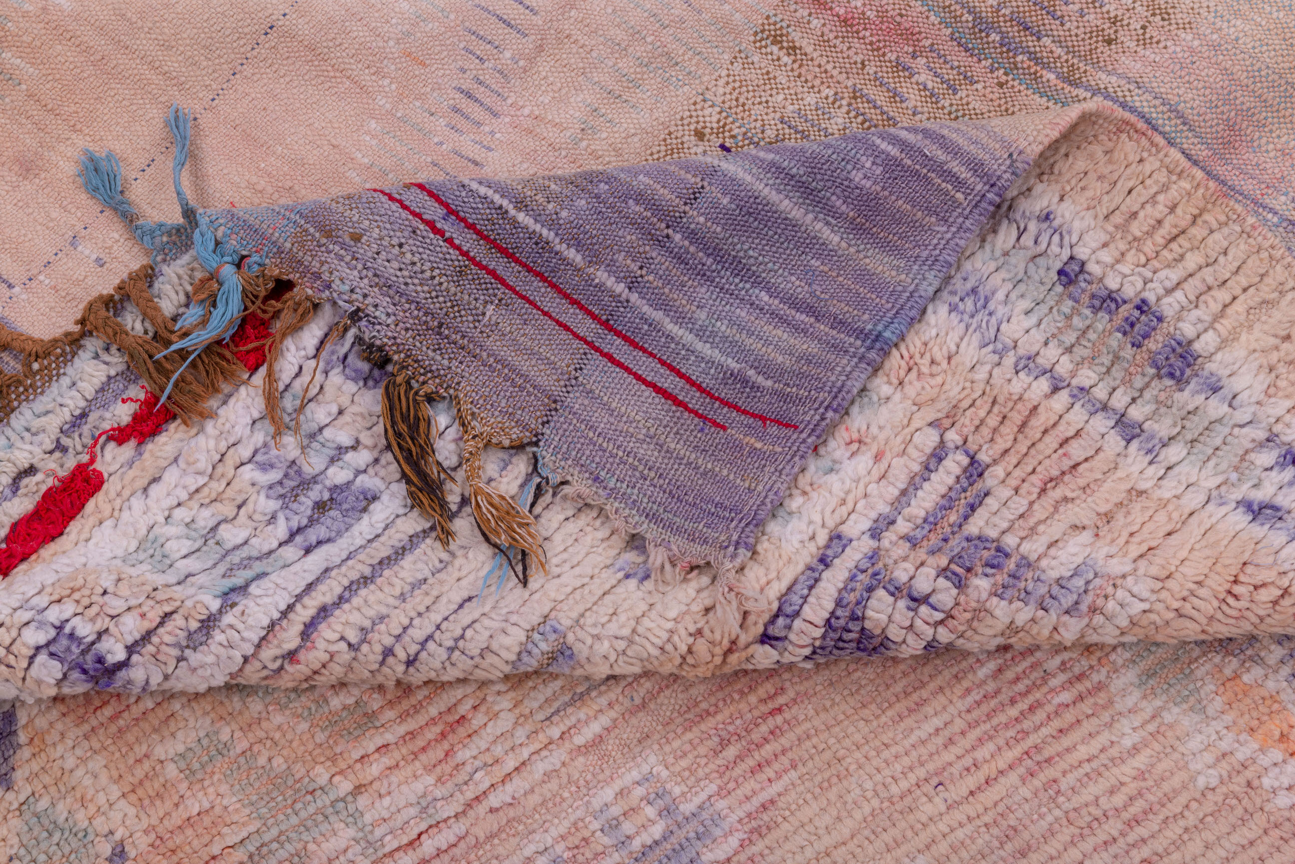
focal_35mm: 62
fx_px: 2231
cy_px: 432
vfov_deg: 21.9
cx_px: 648
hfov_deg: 32.4
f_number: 16
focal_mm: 62
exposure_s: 1/160
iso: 160
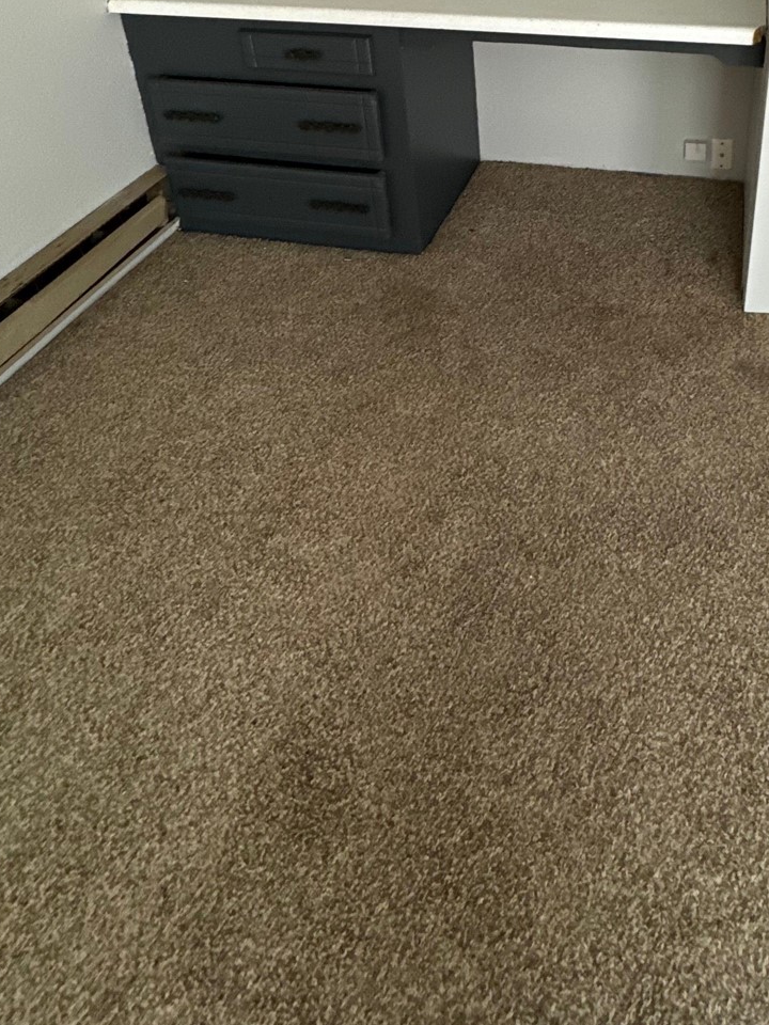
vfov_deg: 55.4
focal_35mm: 28
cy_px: 110
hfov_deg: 48.6
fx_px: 829
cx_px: 531
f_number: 2.2
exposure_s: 1/60
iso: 400
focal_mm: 2.22
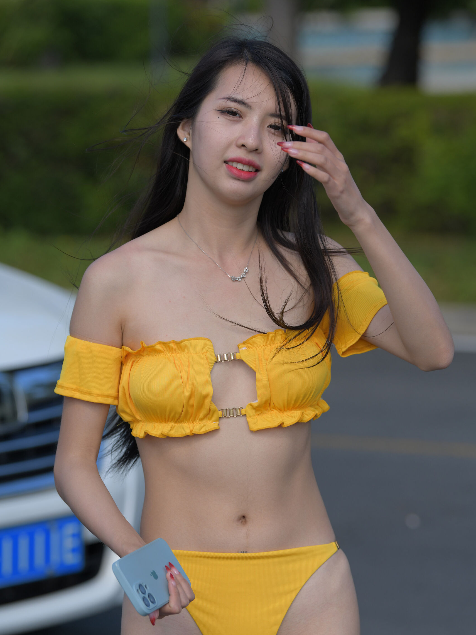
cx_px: 244
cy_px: 320
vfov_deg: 13.3
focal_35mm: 148
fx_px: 2714
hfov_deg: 10.0
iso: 180
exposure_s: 1/1250
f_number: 4
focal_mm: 130
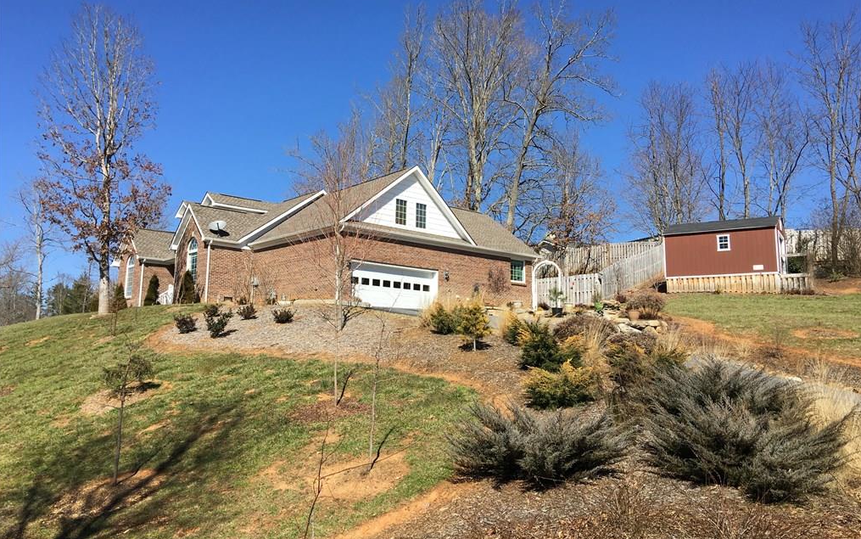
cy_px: 258
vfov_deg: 40.6
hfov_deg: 61.2
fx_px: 728
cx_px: 430
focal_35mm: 31
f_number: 2.2
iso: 25
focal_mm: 4.15
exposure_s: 1/1350
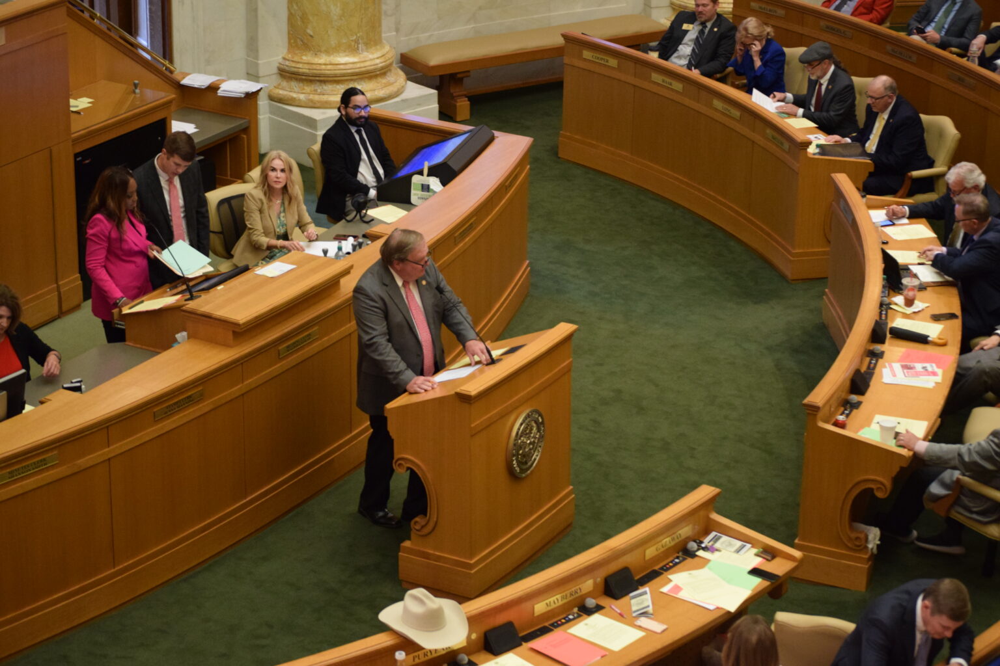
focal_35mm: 93
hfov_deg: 21.9
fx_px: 2583
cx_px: 500
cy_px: 333
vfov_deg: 14.7
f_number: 4.2
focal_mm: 62
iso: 2000
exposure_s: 1/60
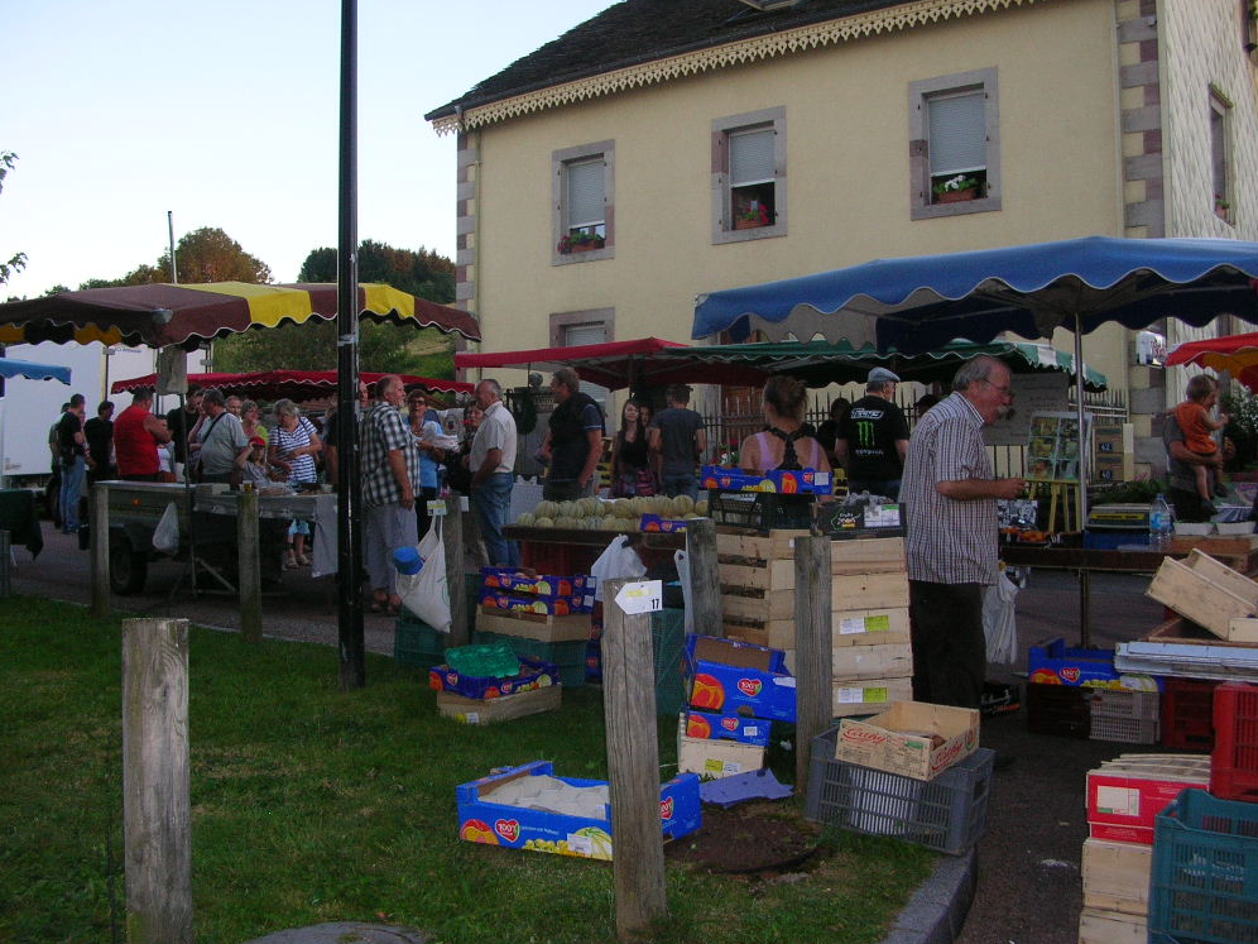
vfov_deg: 39.7
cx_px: 637
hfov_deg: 51.4
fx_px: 1308
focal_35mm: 36
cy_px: 483
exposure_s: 1/60.1
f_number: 2.8
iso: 88
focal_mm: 5.8
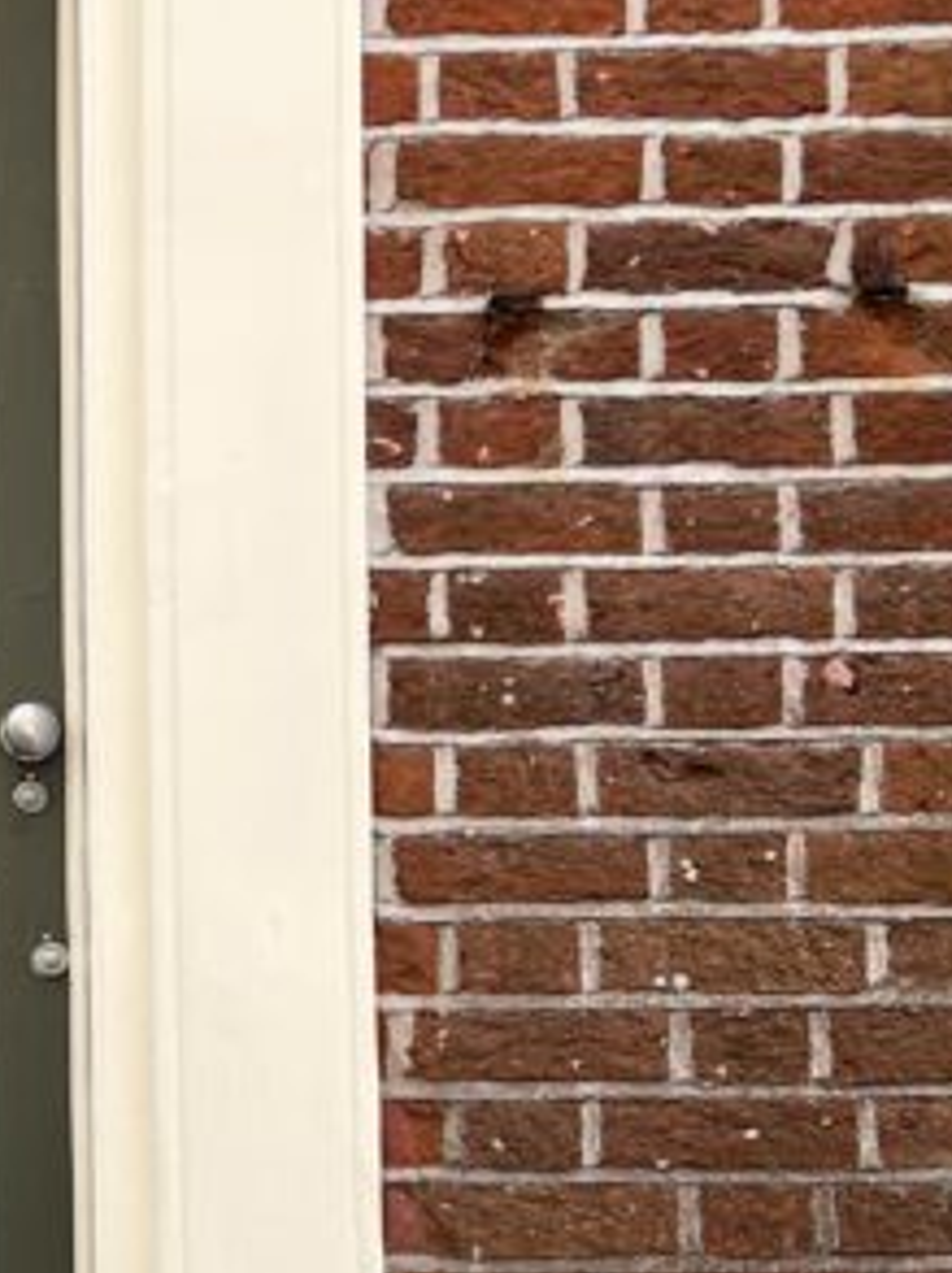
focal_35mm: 91
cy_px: 647
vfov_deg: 21.6
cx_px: -61
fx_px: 3344
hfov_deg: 15.8
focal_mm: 5.7
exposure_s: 1/957
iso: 50
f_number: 1.5
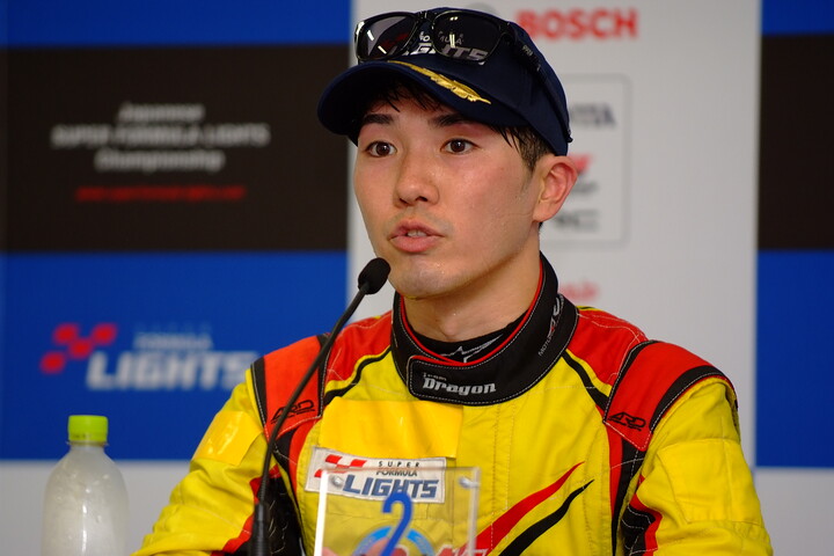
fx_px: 6255
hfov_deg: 7.6
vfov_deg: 5.1
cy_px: 278
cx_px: 417
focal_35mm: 270
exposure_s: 1/250
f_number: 2.8
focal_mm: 180
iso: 400
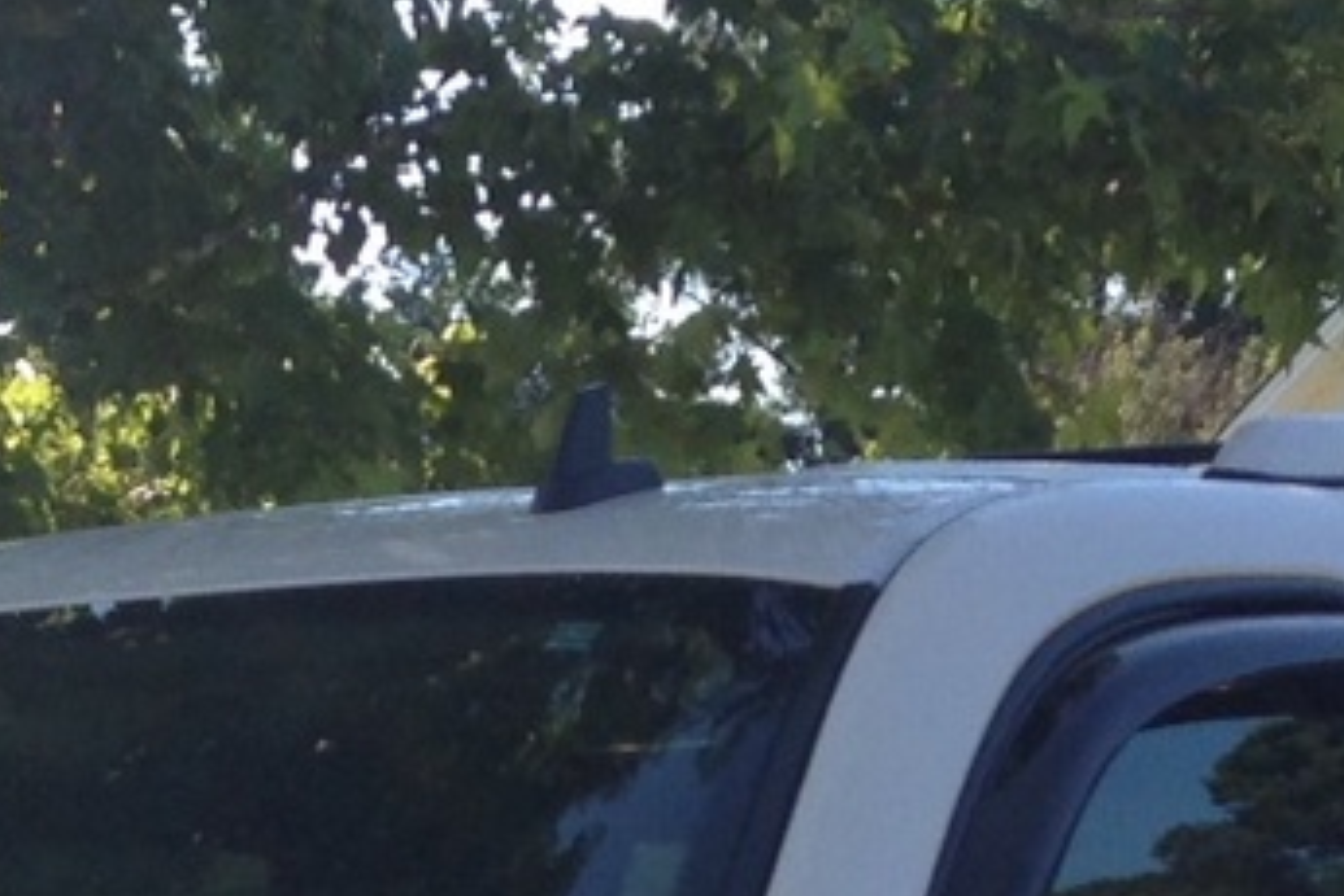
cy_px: 2080
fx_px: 5936
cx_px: -16
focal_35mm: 159
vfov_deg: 8.0
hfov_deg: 12.8
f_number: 2.4
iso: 50
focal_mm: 4.13
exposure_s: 1/686
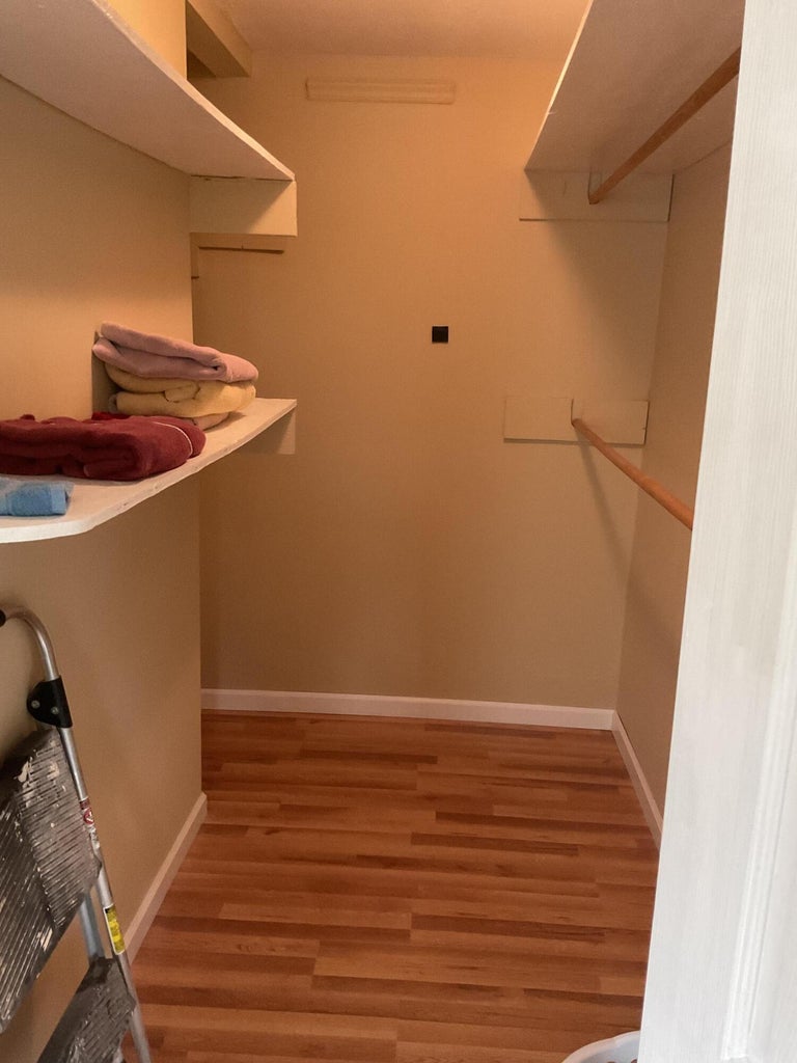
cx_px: 398
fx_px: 890
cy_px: 532
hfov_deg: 48.2
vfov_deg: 61.7
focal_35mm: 29
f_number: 1.8
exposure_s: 1/40
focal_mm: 3
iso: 320
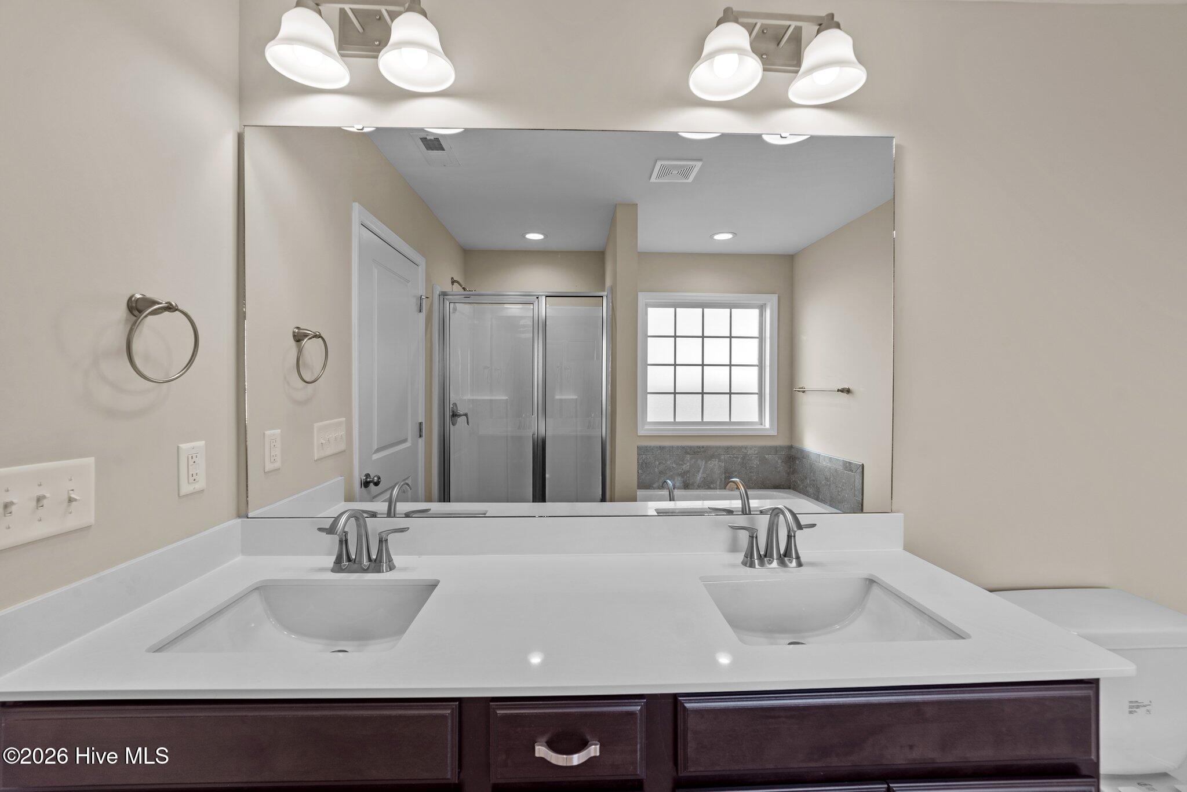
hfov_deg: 104.2
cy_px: 396
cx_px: 594
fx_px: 462
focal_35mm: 14
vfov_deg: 81.3
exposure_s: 1/6
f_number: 9
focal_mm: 14
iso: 100
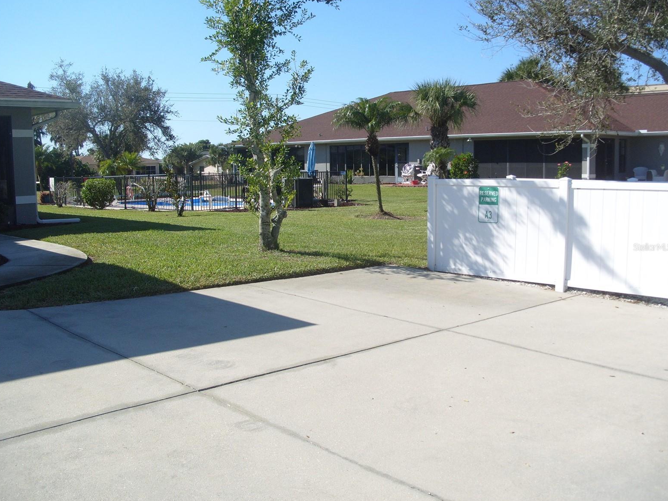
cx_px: 331
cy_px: 247
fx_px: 695
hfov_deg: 51.4
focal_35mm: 36
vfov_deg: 39.7
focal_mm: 7.8
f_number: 2.8
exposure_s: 1/2000
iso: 80
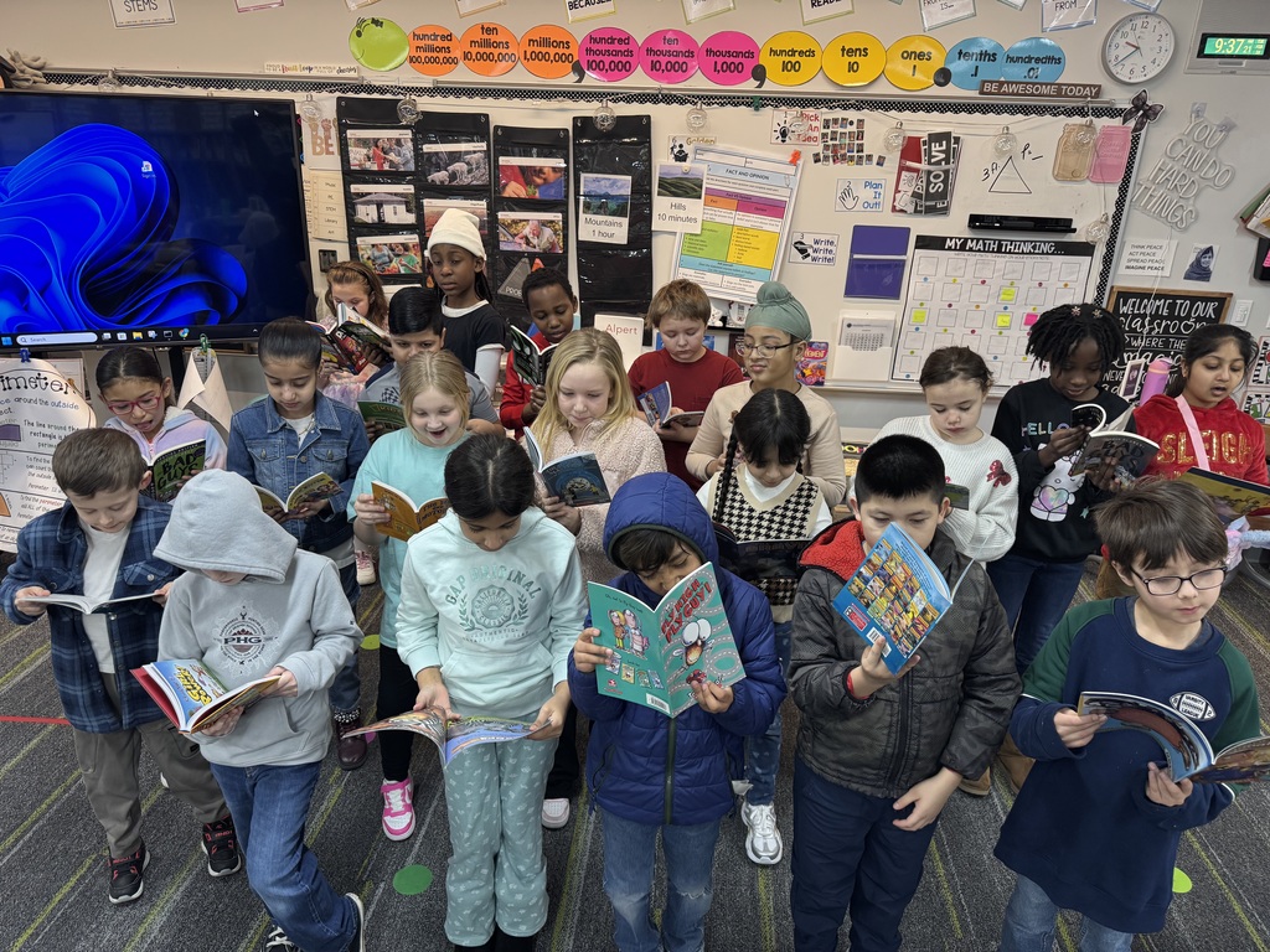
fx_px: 881
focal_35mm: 24
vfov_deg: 56.8
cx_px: 635
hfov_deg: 71.6
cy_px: 476
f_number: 1.78
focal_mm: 6.76
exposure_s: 1/100
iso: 200
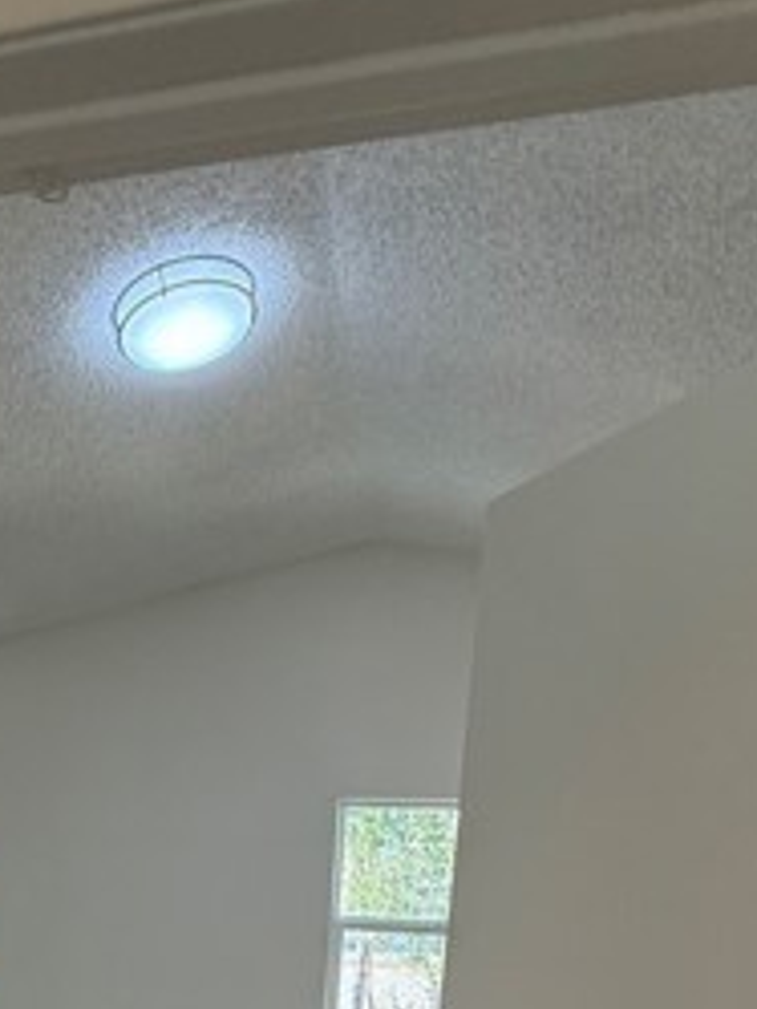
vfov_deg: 40.9
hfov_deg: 38.0
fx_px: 1049
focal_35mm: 36
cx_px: 134
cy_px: 1118
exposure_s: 1/120
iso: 125
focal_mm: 2.22
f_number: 2.2
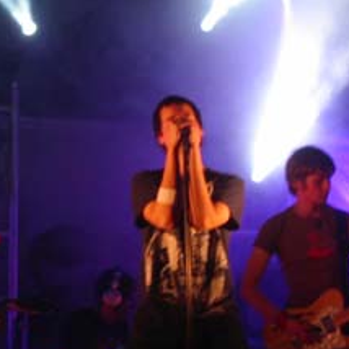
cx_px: 137
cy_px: 165
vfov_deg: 10.8
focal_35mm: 162
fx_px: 1848
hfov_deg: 10.8
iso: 200
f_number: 4.5
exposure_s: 1/10
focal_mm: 20.3
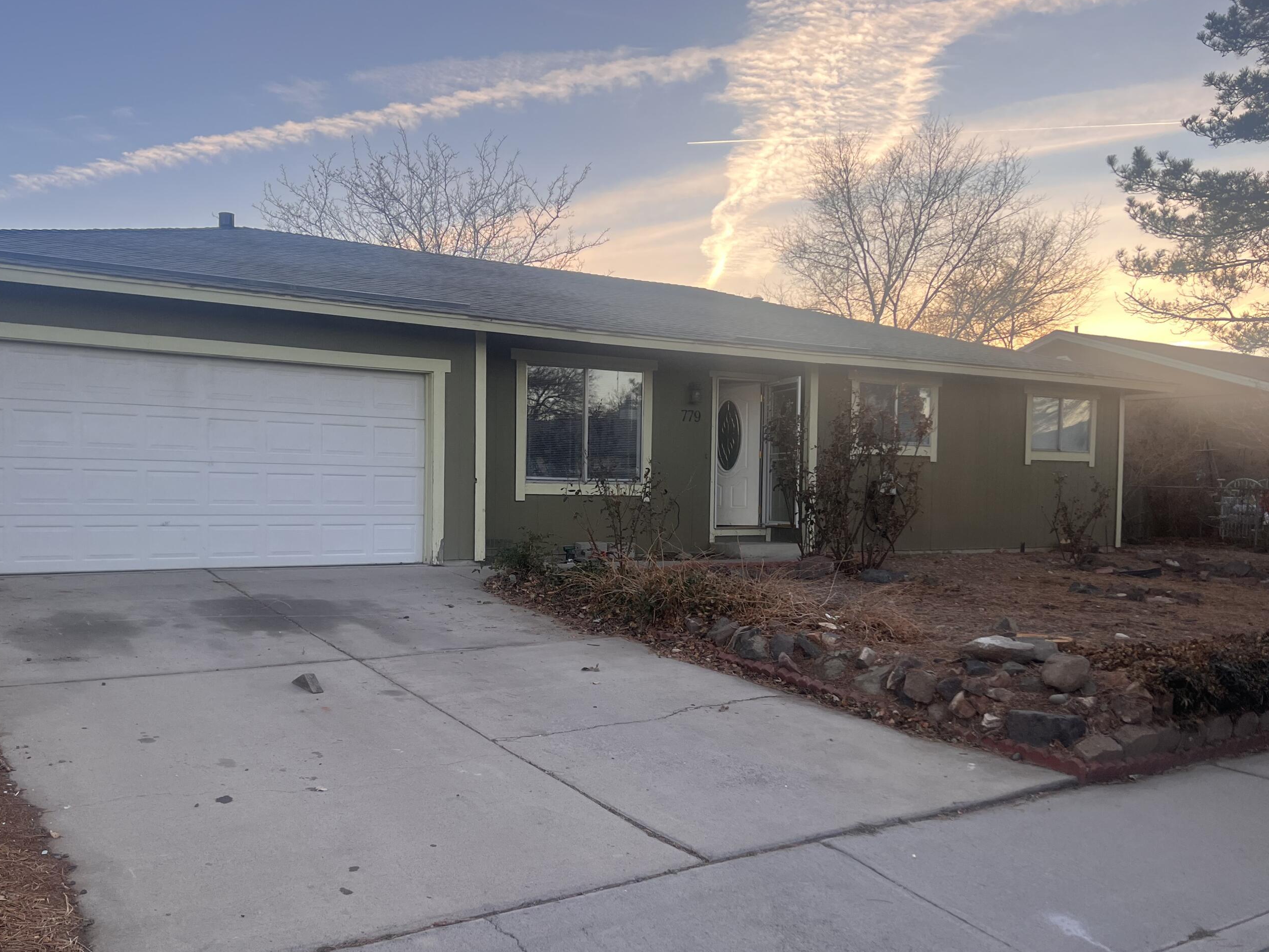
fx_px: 1136
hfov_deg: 58.0
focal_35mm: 31
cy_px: 532
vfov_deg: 45.4
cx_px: 525
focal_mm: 5.7
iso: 50
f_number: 1.5
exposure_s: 1/502
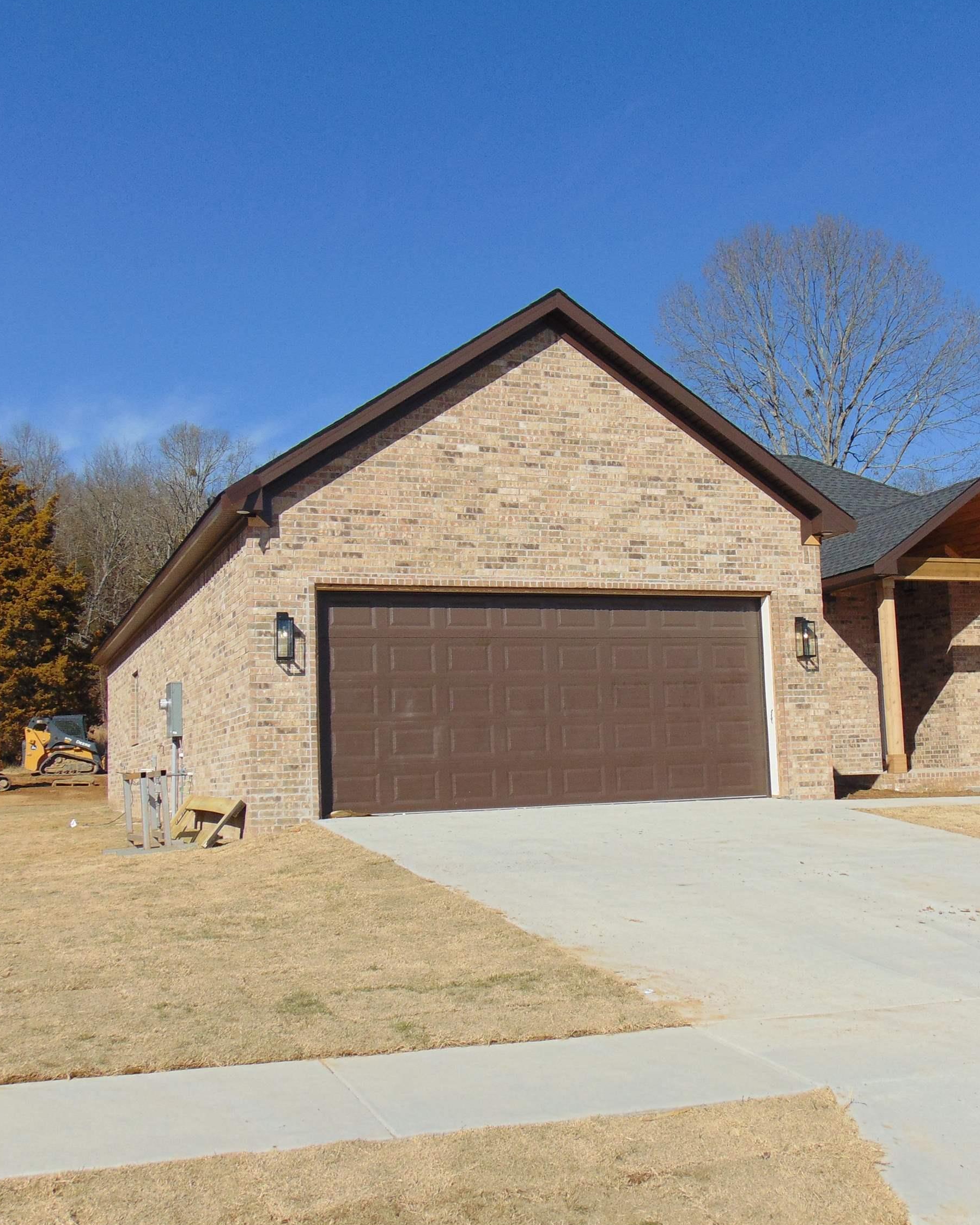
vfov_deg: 45.8
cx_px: 588
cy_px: 612
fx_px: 1450
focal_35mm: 40
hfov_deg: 37.2
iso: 80
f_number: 8
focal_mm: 5.4
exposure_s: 1/400
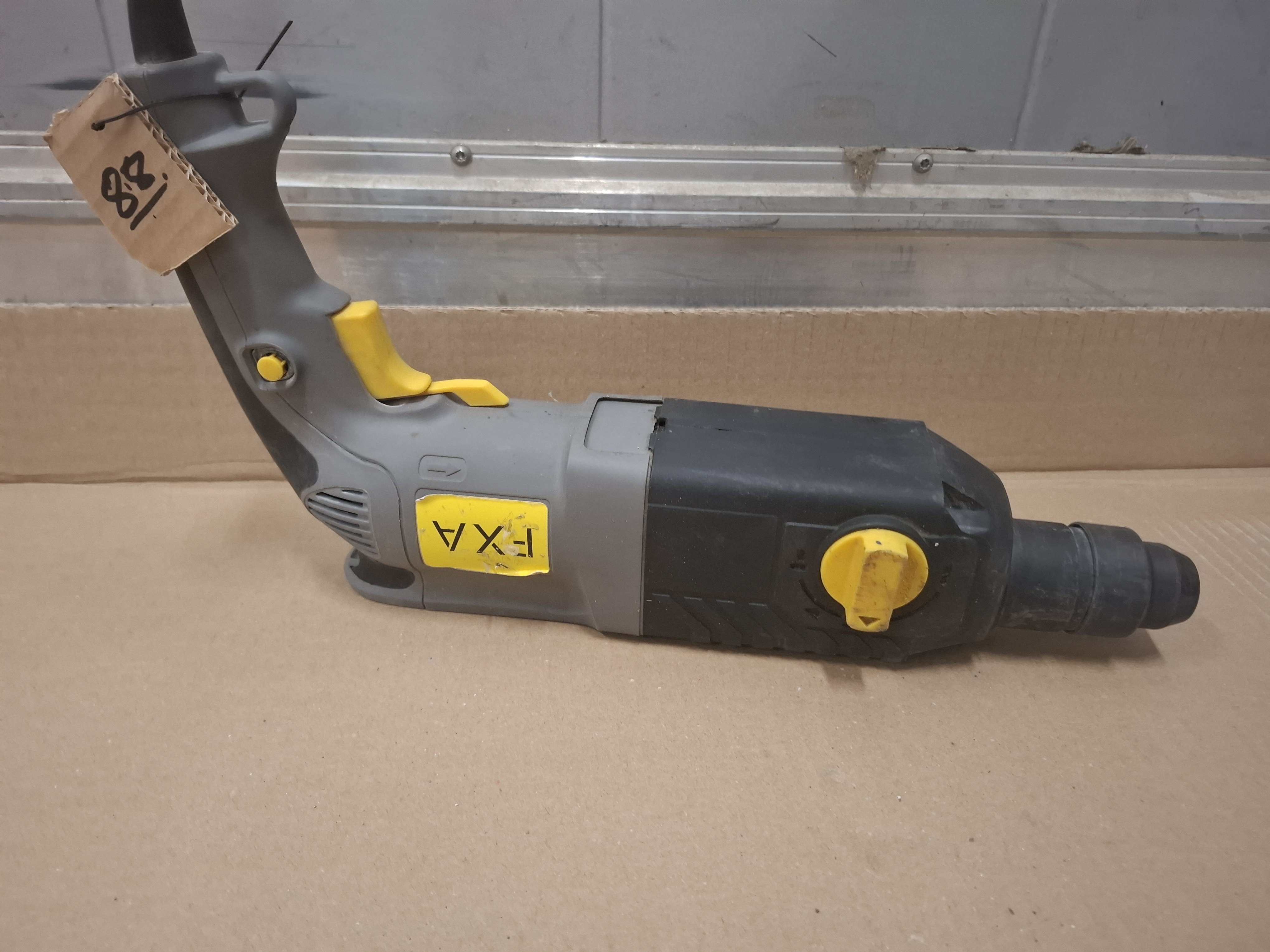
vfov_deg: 58.9
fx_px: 844
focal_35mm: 23
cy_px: 476
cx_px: 635
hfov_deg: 73.9
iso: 500
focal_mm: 5.54
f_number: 1.8
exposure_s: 1/25
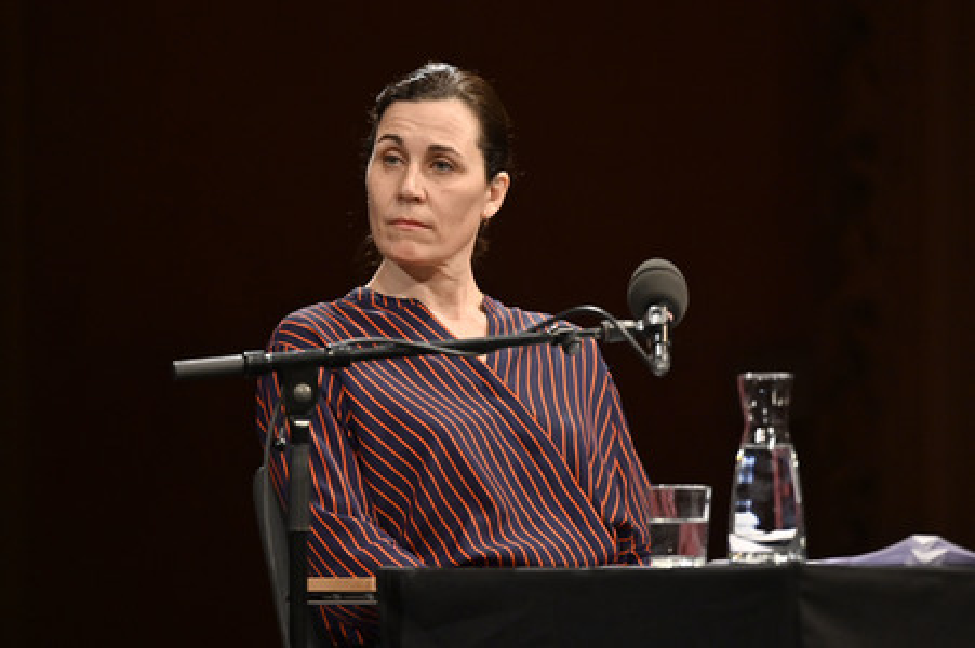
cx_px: 488
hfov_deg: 10.6
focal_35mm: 195
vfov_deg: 7.0
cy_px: 324
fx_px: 5277
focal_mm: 195
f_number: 2.8
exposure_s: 1/400
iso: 1250
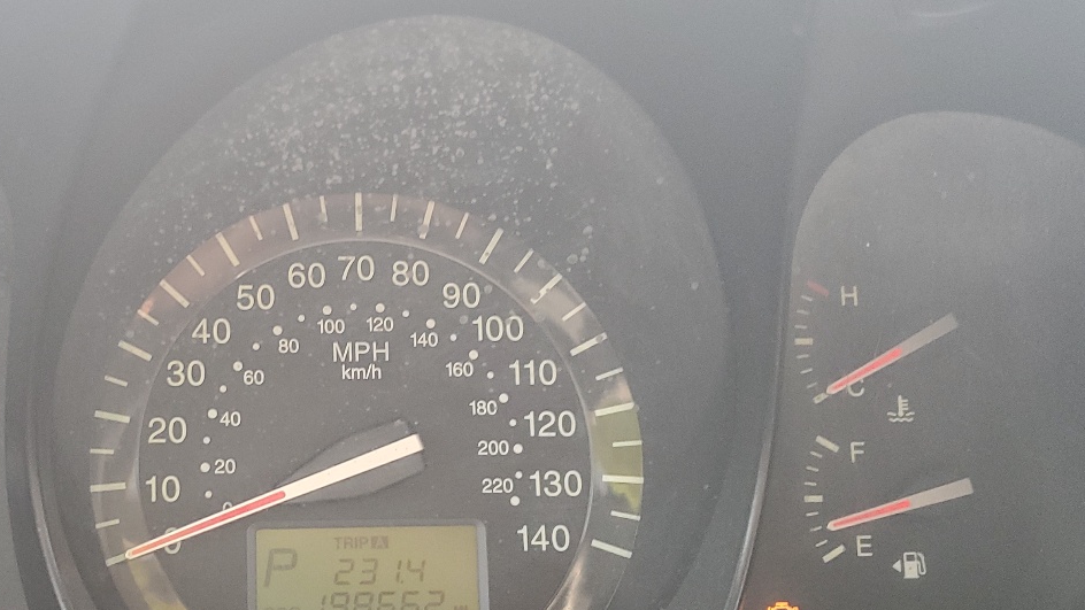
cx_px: 277
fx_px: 1381
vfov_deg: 24.8
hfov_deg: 41.7
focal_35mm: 48
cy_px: 414
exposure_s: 1/60.2
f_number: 1.5
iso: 106
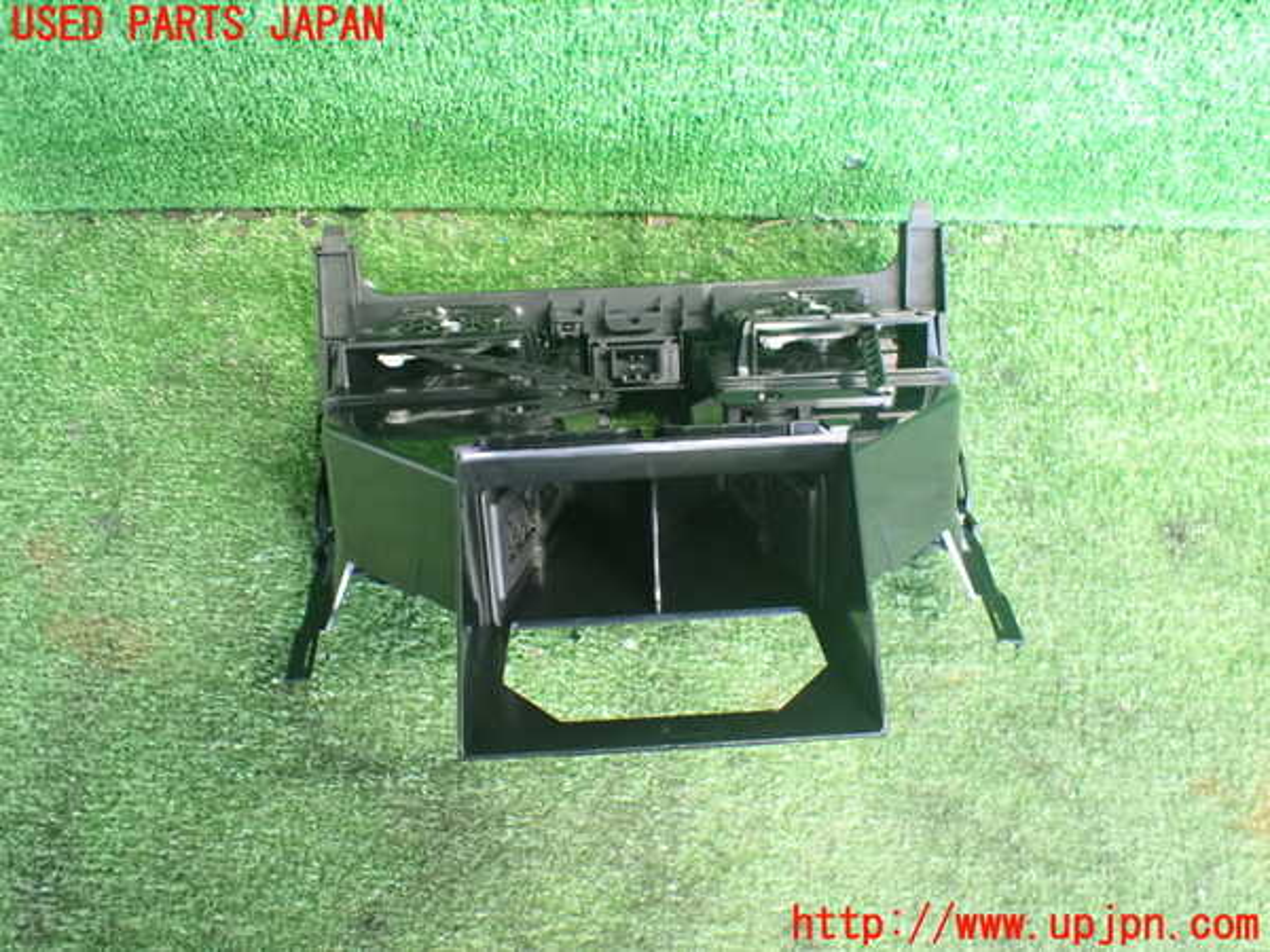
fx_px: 1101
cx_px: 635
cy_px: 476
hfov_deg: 60.0
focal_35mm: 30
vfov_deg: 46.8
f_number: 2.3
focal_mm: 5.4
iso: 1250
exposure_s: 1/30
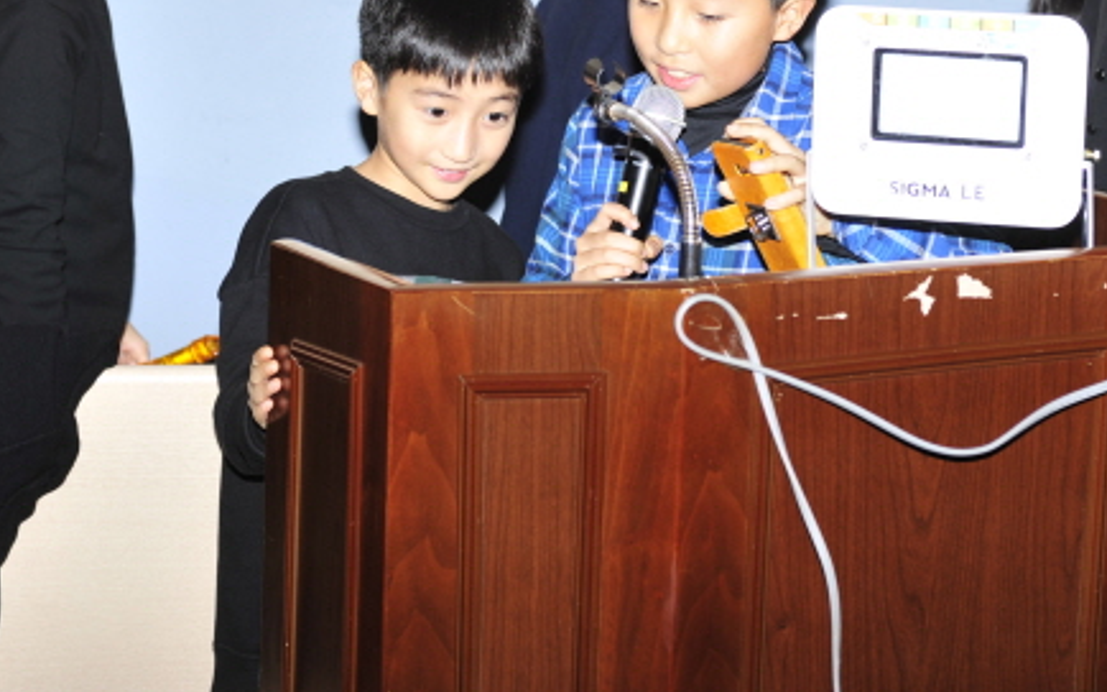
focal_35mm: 92
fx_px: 2775
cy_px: 100
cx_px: 627
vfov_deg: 14.1
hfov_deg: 22.5
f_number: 5.6
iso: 200
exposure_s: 1/60
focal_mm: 56
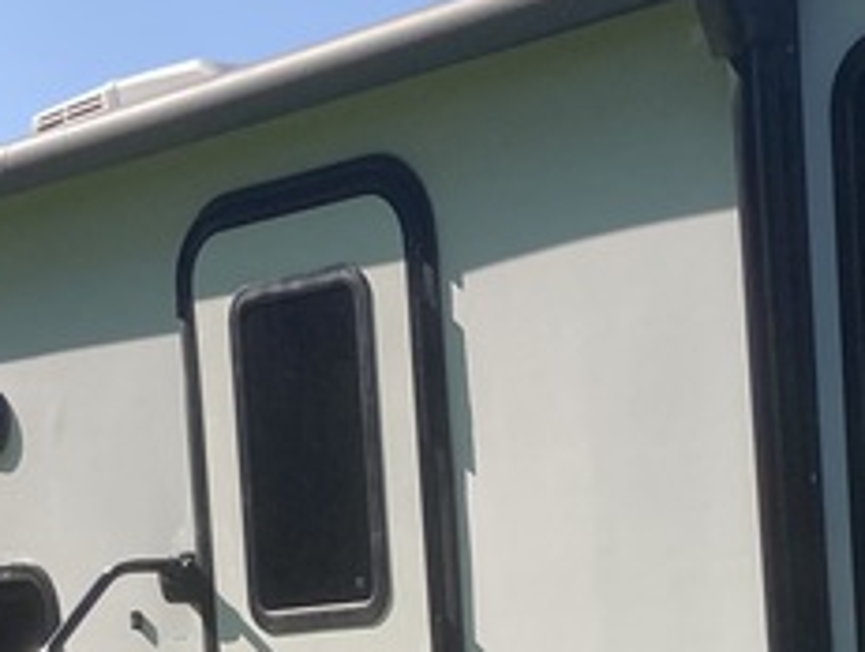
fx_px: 3028
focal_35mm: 121
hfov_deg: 16.1
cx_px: 741
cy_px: 918
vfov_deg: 11.8
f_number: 1.8
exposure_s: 1/1263
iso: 20
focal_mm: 3.99
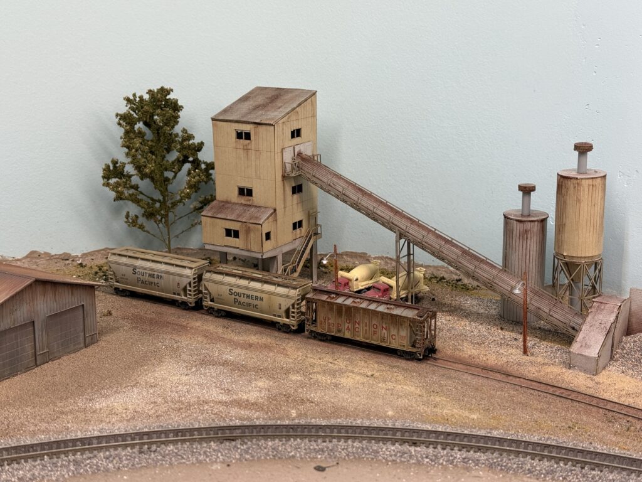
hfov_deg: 39.7
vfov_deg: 30.3
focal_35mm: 48
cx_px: 321
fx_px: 890
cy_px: 241
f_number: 1.78
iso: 50
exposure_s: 1/178
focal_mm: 6.76
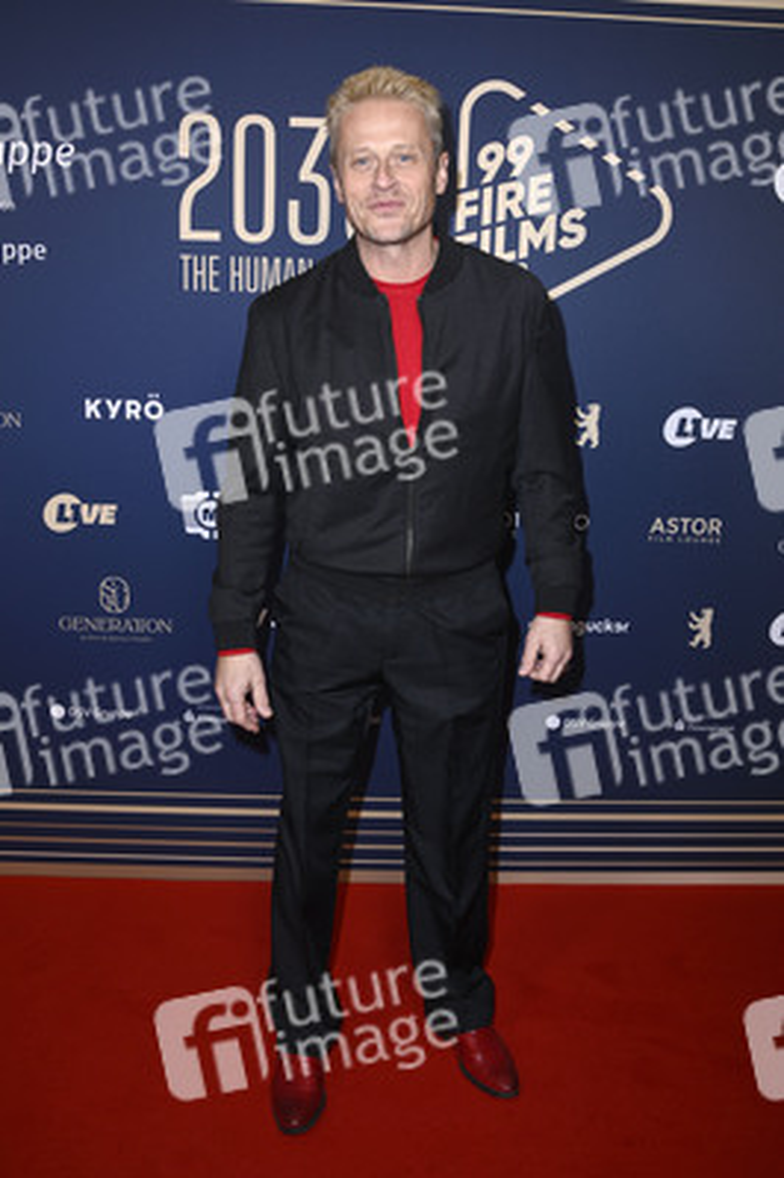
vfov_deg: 58.8
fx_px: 1047
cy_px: 589
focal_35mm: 32
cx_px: 392
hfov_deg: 41.0
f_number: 5.6
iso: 400
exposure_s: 1/250
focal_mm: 32
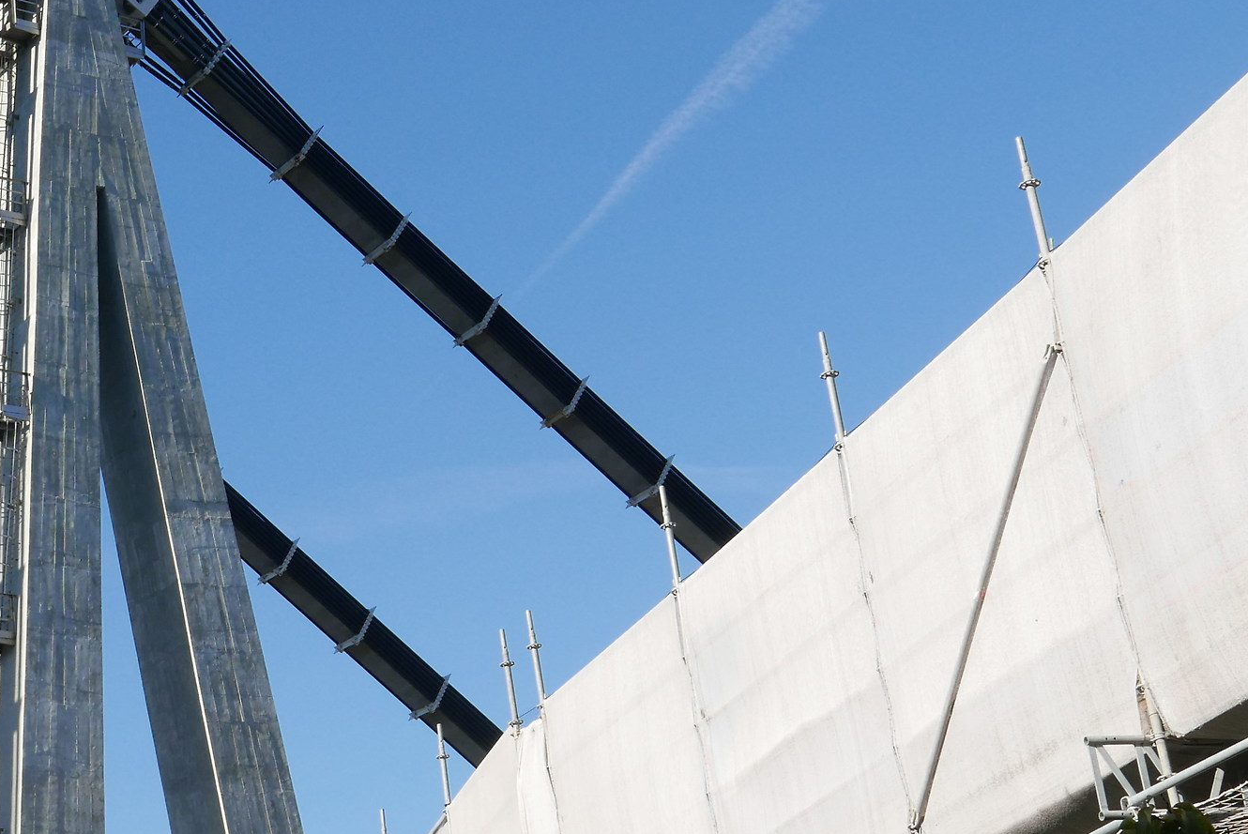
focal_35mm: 83
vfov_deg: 16.5
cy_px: 478
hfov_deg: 24.2
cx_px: 340
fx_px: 2879
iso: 320
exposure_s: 1/400
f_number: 9
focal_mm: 20.6
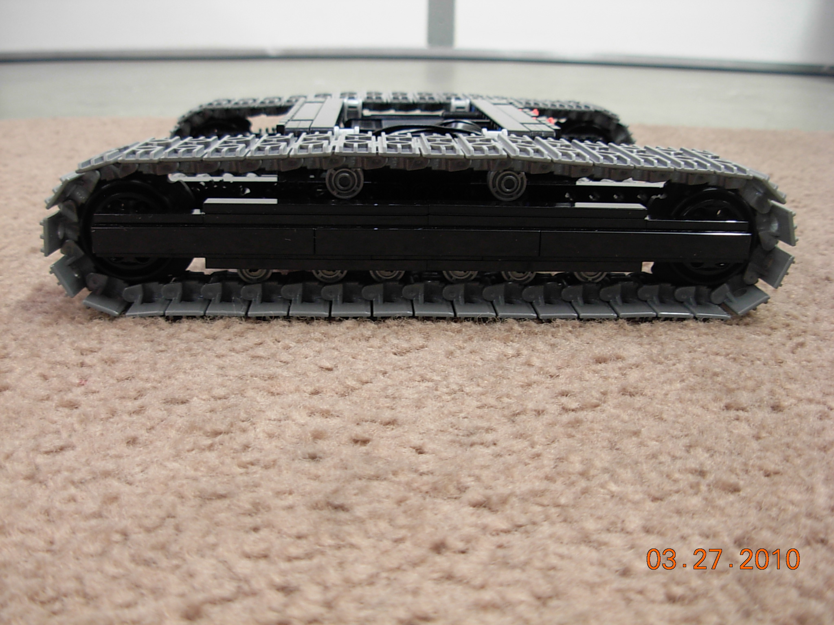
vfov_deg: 37.7
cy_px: 312
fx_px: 916
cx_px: 417
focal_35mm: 38
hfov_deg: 49.0
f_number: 2.9
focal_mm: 6.3
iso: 79
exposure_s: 1/8.2
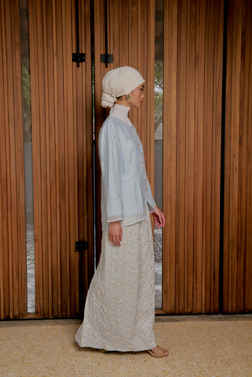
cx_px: 126
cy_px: 188
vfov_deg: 50.7
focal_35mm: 38
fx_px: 399
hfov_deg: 35.1
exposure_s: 1/125
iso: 200
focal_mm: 38
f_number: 8
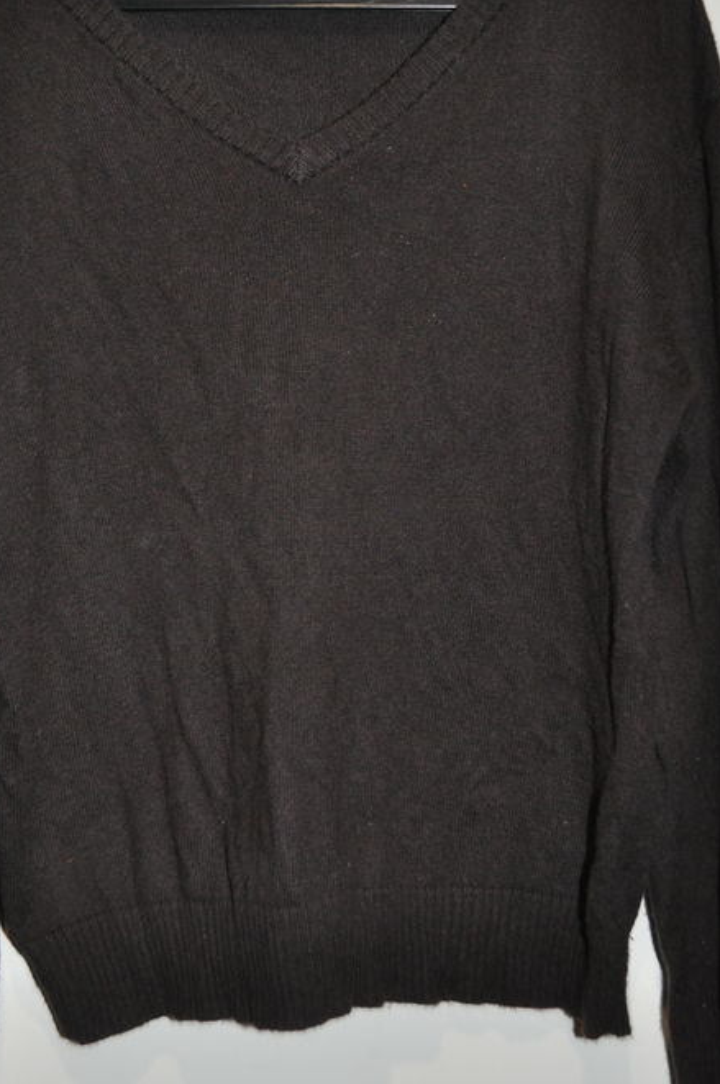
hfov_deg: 22.9
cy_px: 462
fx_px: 1775
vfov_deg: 33.9
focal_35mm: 59
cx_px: 315
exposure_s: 1/60
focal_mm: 26
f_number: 4.2
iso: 800
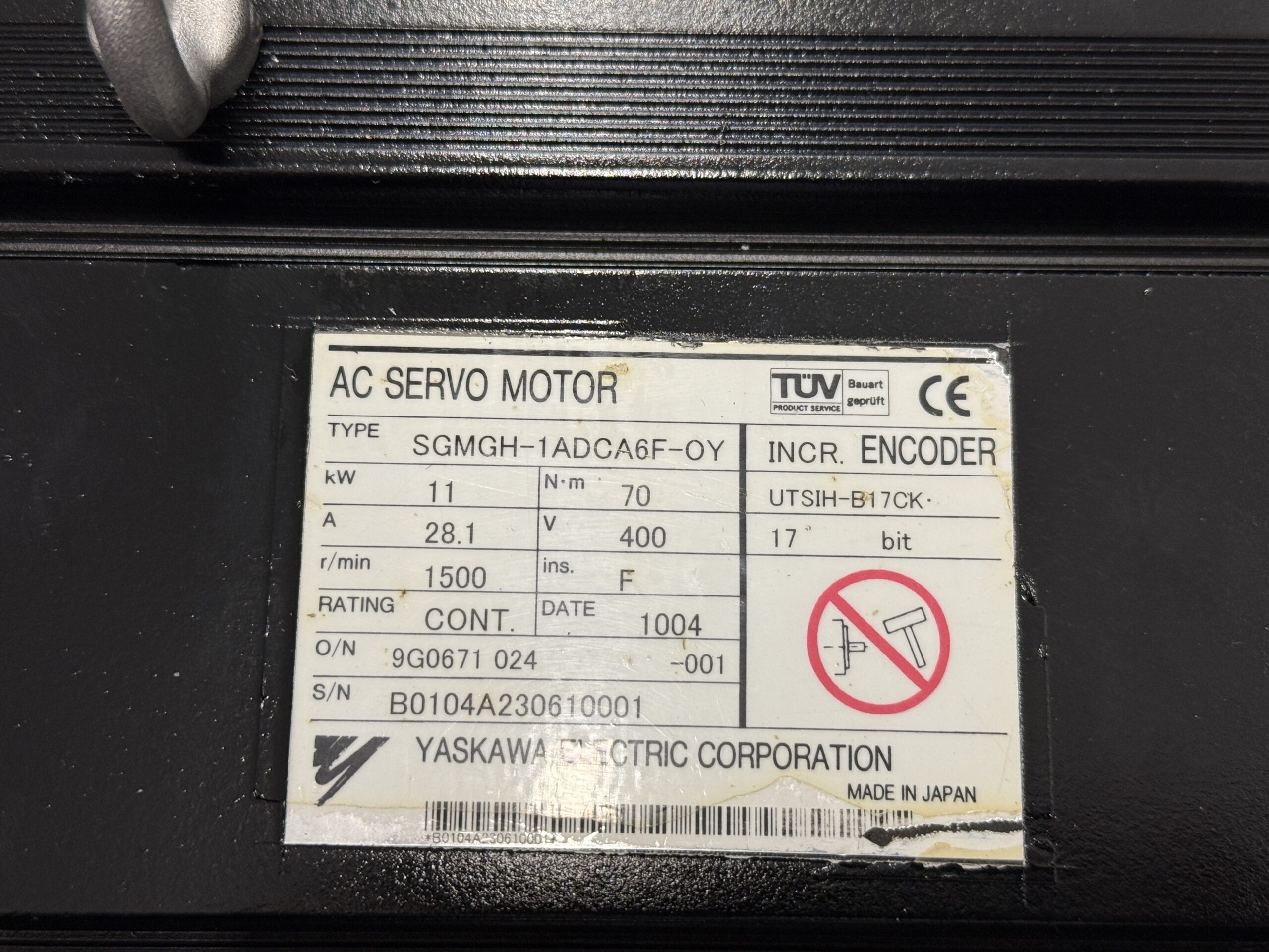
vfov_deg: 30.3
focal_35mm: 48
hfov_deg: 39.7
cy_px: 476
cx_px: 634
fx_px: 1760
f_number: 1.78
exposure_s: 1/50
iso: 100
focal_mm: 6.76
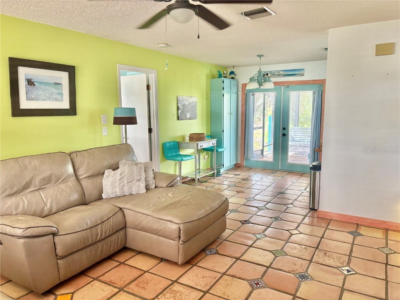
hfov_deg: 67.3
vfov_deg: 53.1
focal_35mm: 26
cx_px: 200
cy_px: 150
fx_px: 300
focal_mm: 5.96
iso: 250
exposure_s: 1/60
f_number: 1.6
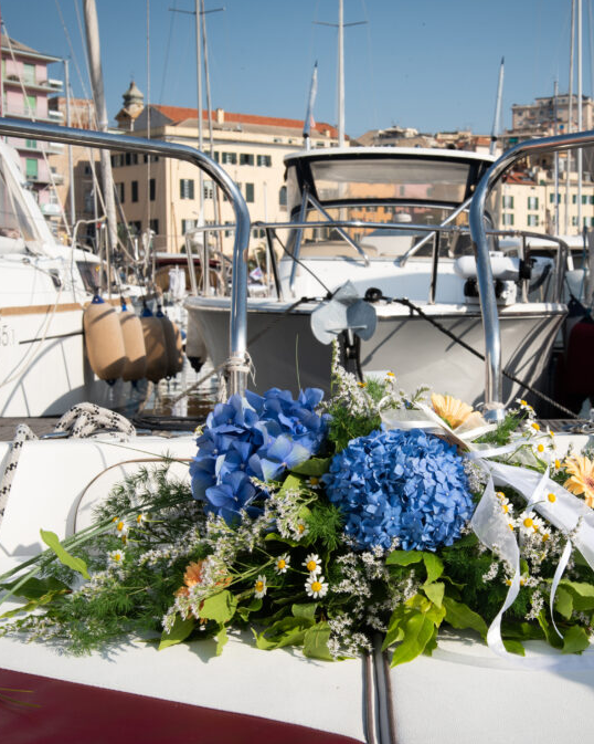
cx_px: 391
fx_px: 1319
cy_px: 371
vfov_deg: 31.5
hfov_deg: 25.3
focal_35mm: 60
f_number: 18
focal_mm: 42
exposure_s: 1/160
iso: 100
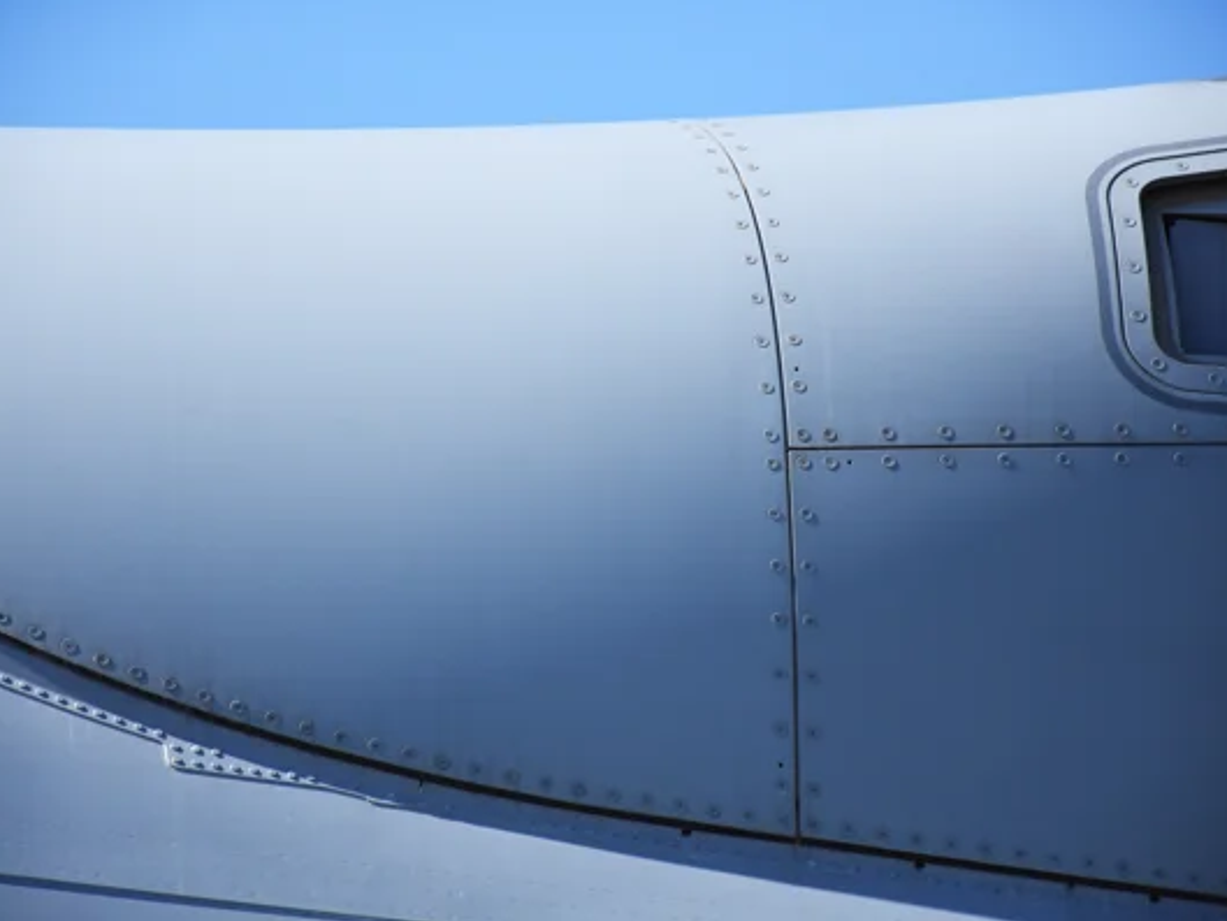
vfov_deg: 6.5
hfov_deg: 8.6
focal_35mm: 229
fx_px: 8119
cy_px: 459
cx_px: 594
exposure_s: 1/2500
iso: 800
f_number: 6.3
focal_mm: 140
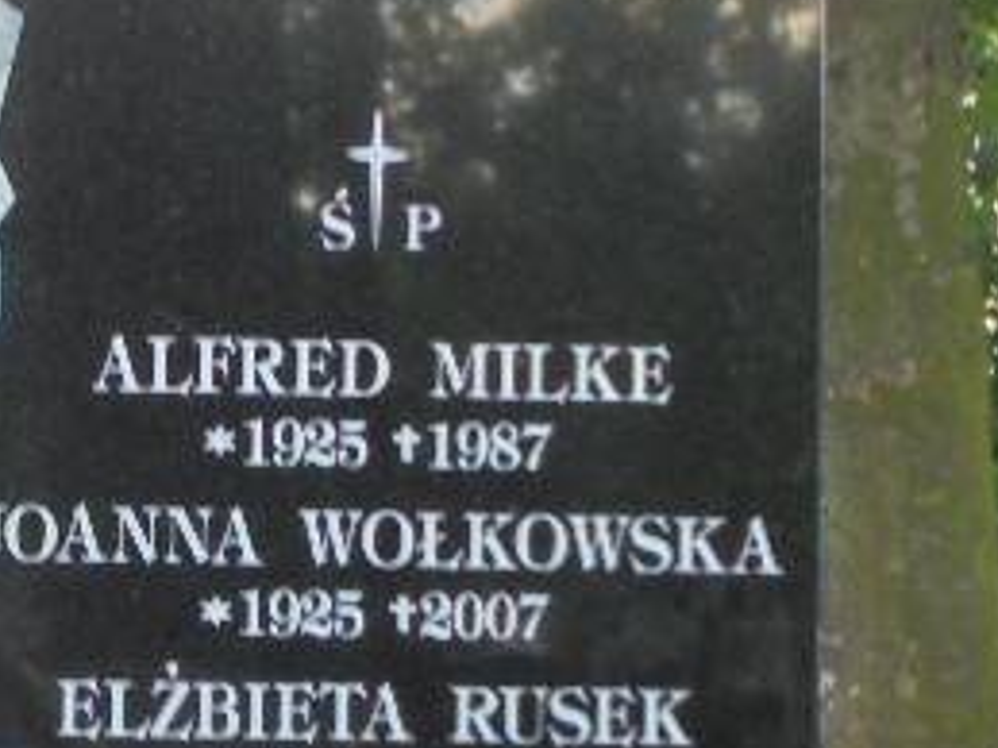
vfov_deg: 12.2
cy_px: 467
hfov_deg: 16.0
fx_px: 3487
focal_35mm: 121
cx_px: 27
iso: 250
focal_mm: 8.9
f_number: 4.8
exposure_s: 1/30
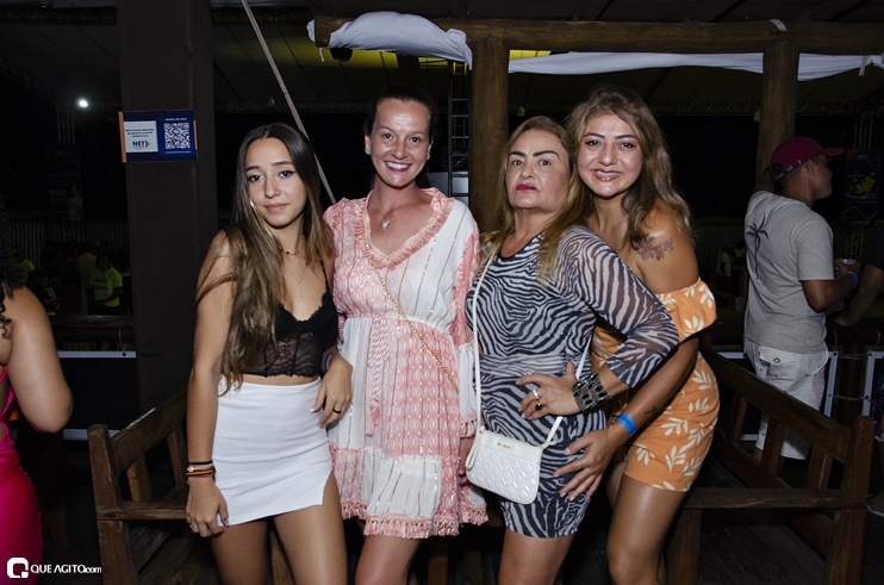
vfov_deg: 43.4
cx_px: 442
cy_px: 292
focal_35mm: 30
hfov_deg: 62.0
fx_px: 735
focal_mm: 20
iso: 2500
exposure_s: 1/250
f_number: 3.5
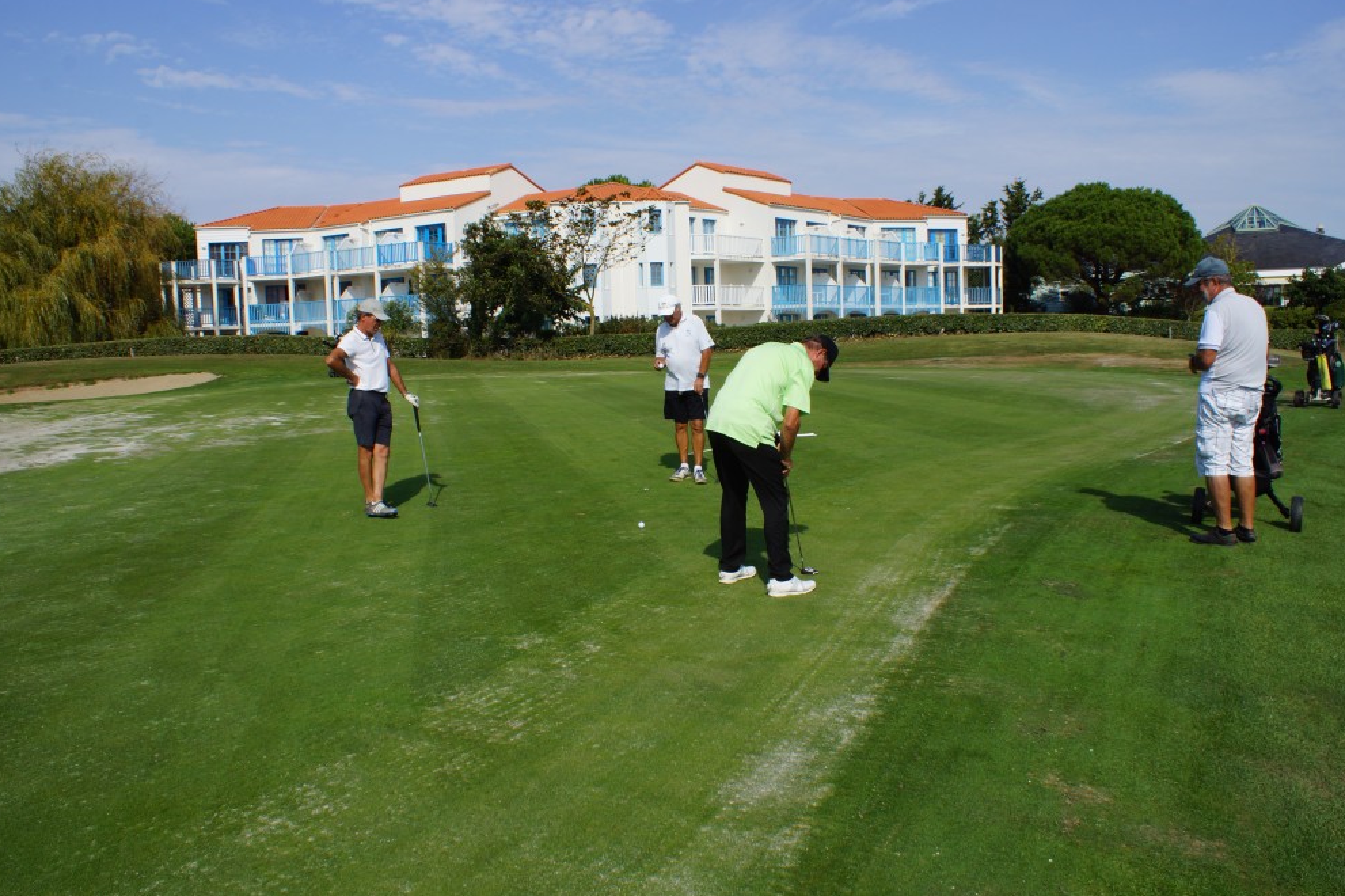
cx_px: 680
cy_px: 441
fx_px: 1158
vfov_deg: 42.3
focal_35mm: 31
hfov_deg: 60.3
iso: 100
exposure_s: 1/160
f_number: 13
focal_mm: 20
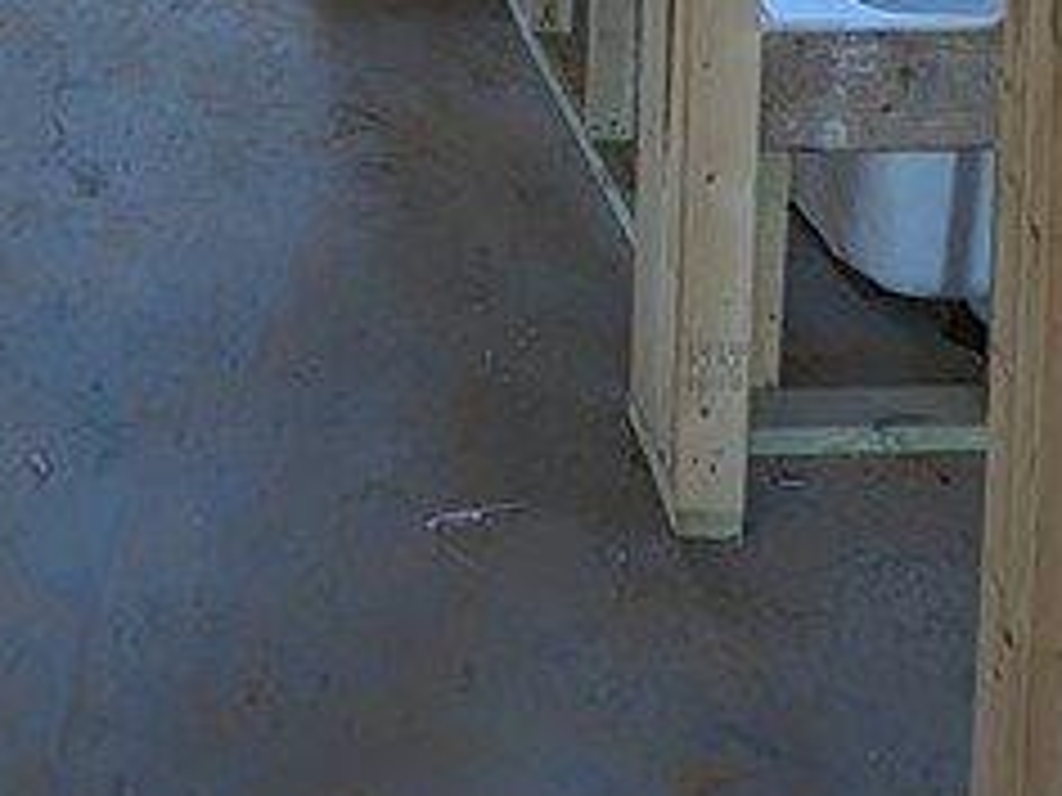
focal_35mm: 52
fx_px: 1595
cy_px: -657
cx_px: 209
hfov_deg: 35.6
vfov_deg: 20.0
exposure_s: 1/108
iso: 64
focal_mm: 2.23
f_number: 1.95
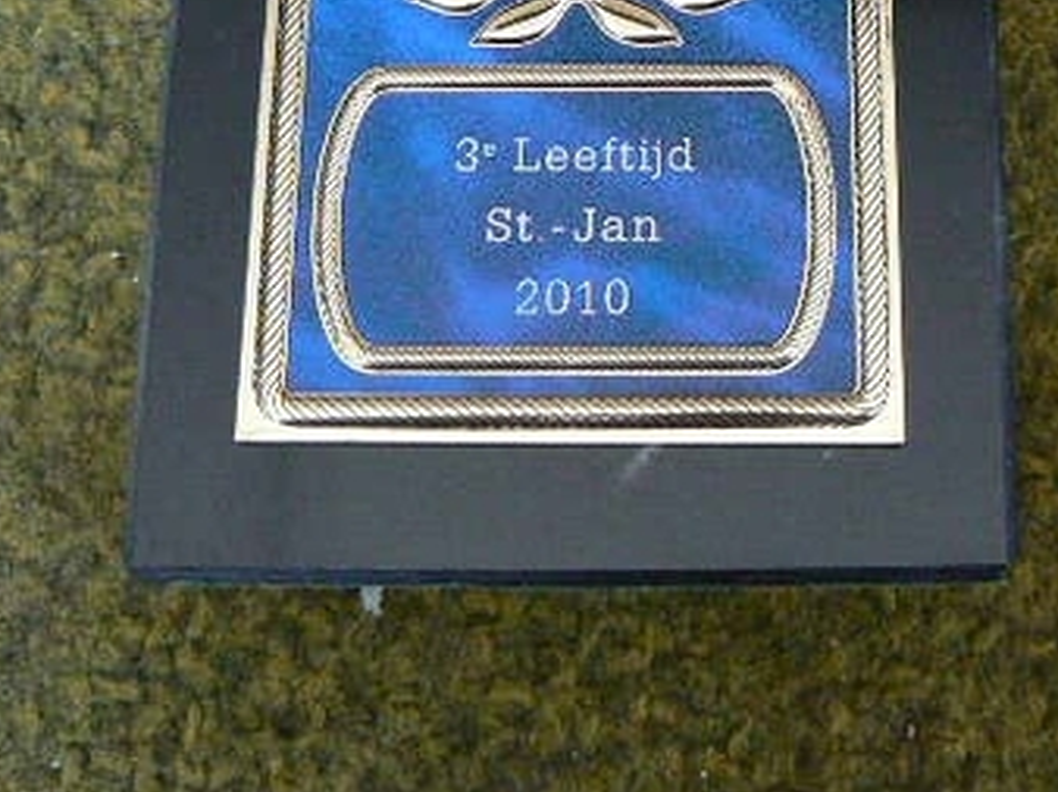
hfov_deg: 30.1
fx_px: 1955
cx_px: 701
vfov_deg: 22.4
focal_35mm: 64
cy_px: 94
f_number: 2.8
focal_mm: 6
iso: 200
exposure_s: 1/15
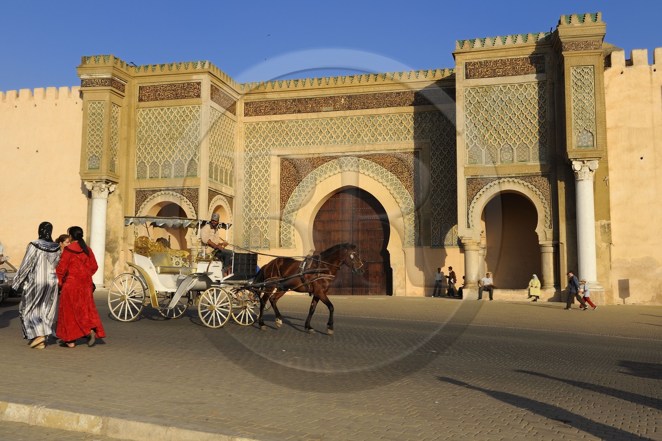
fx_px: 662
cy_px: 220
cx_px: 331
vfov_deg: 36.9
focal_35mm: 36
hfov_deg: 53.1
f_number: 14
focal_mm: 36
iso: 200
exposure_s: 1/160
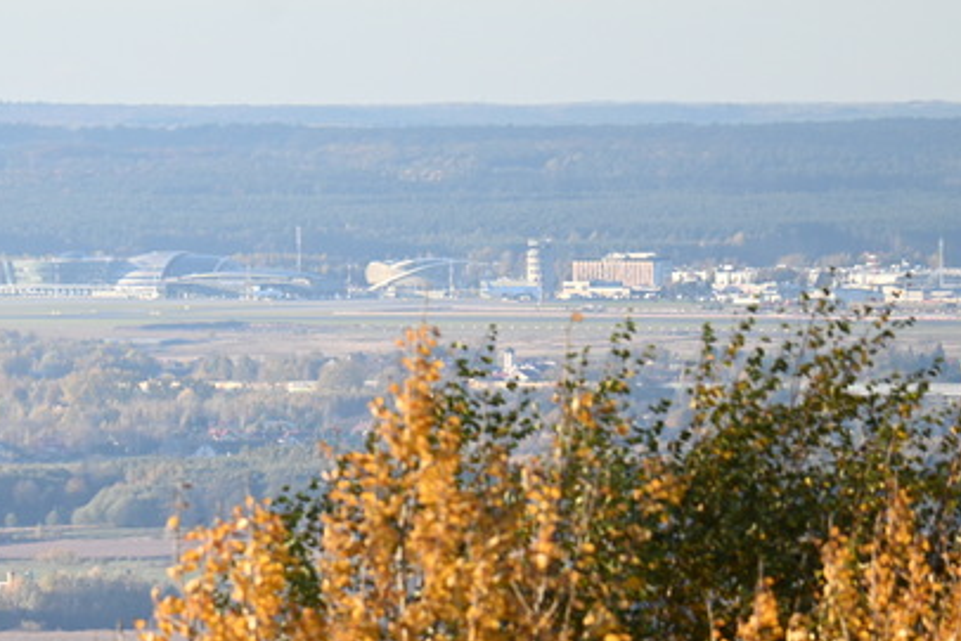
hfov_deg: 2.5
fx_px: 22190
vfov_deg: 1.7
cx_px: 28
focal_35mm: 831
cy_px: 596
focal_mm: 250
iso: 100
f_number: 6.3
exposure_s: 1/125
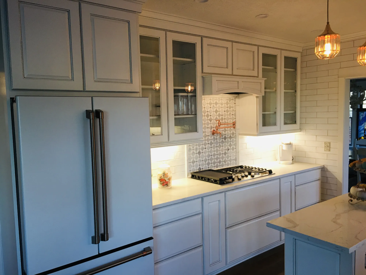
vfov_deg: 48.2
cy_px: 138
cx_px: 183
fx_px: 307
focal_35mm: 29
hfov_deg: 61.7
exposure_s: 1/30
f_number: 2.2
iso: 32
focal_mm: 4.15
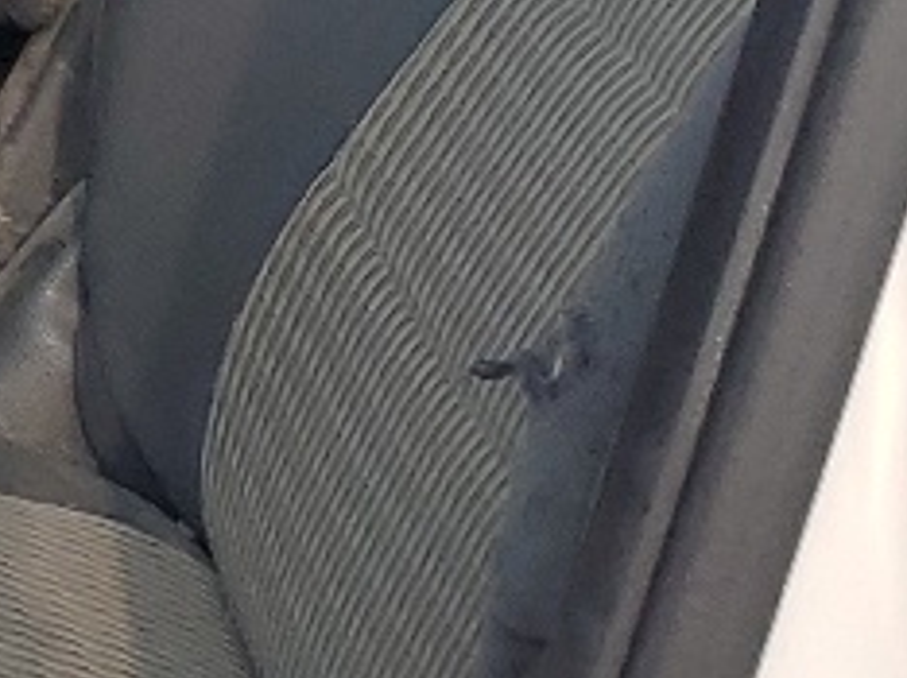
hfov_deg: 9.9
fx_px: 4659
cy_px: -469
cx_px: -1178
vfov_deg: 8.1
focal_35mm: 178
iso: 50
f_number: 1.5
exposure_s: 1/769
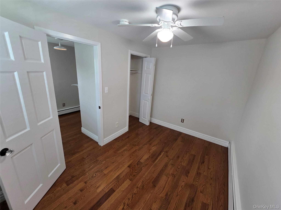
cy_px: 105
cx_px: 140
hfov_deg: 106.2
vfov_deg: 89.9
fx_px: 106
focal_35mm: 13
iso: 125
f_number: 2.2
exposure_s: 1/60
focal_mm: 2.2
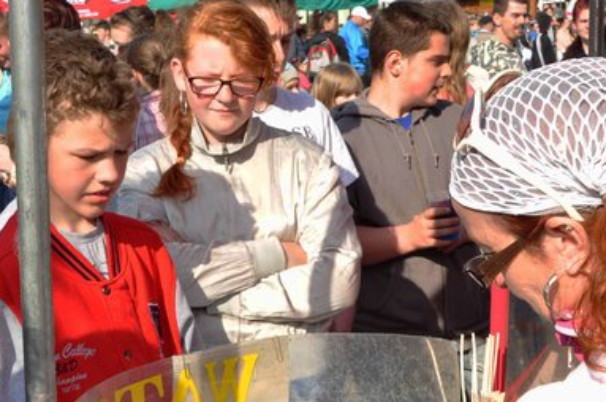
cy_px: 304
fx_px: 1241
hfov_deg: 27.4
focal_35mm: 74
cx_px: 239
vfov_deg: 18.3
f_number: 13
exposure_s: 1/160
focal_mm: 29
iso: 250
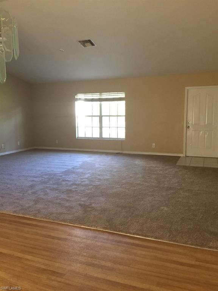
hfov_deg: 48.2
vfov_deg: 61.7
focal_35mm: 29
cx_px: 109
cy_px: 146
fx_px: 244
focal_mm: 4.15
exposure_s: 1/15
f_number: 2.2
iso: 80
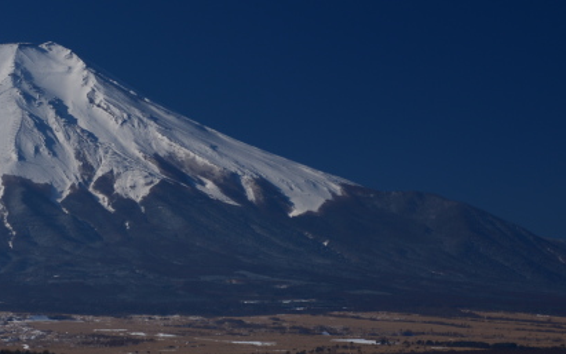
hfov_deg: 16.1
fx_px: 1990
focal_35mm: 129
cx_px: 139
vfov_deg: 10.1
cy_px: 290
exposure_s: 1/25
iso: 100
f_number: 25
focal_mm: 65
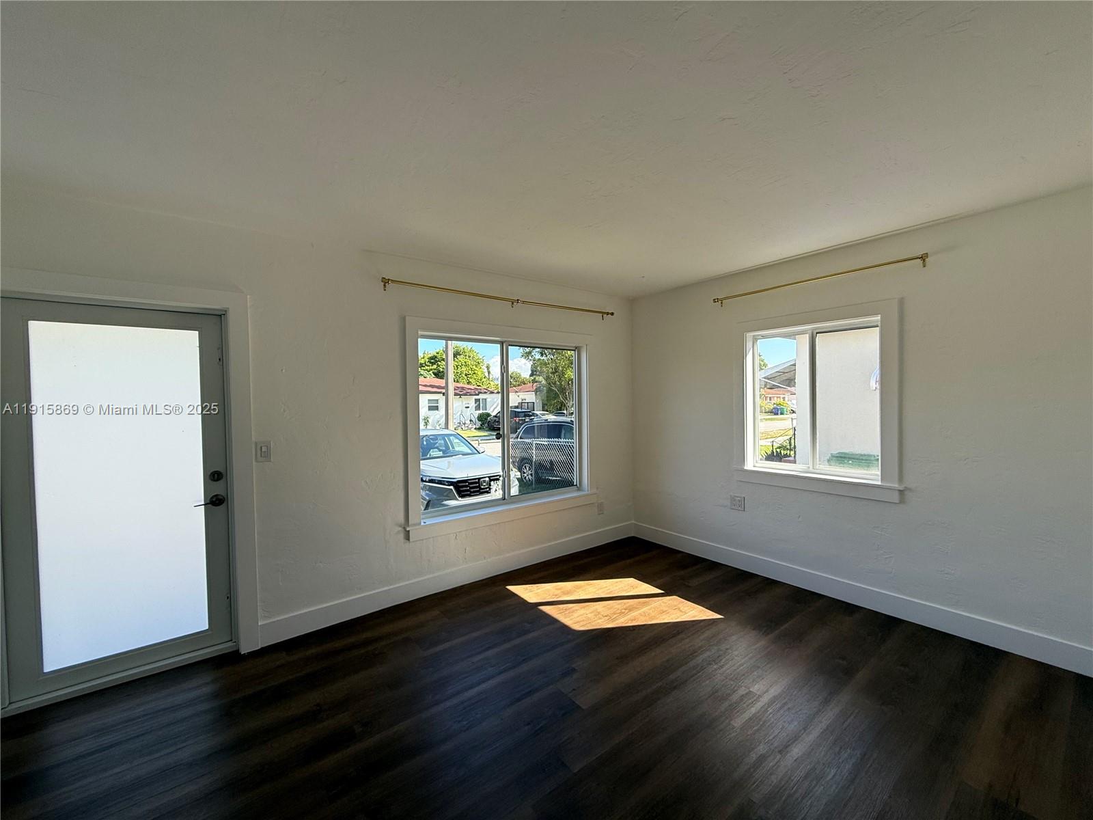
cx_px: 546
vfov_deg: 85.7
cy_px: 410
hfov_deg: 102.1
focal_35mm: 14
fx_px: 442
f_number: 2.2
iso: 64
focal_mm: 2.22
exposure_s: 1/308
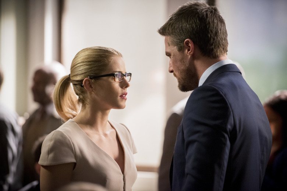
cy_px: 96
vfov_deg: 6.9
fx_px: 1594
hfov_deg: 10.3
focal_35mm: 200
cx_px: 144
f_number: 2.8
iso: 4000
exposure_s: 1/100
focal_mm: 200
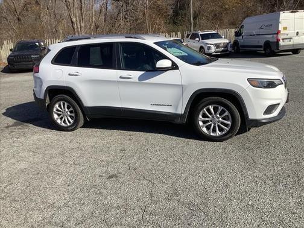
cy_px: 114
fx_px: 272
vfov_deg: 45.4
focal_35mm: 31
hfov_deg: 58.4
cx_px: 152
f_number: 2.4
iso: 25
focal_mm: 3.3
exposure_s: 1/1631
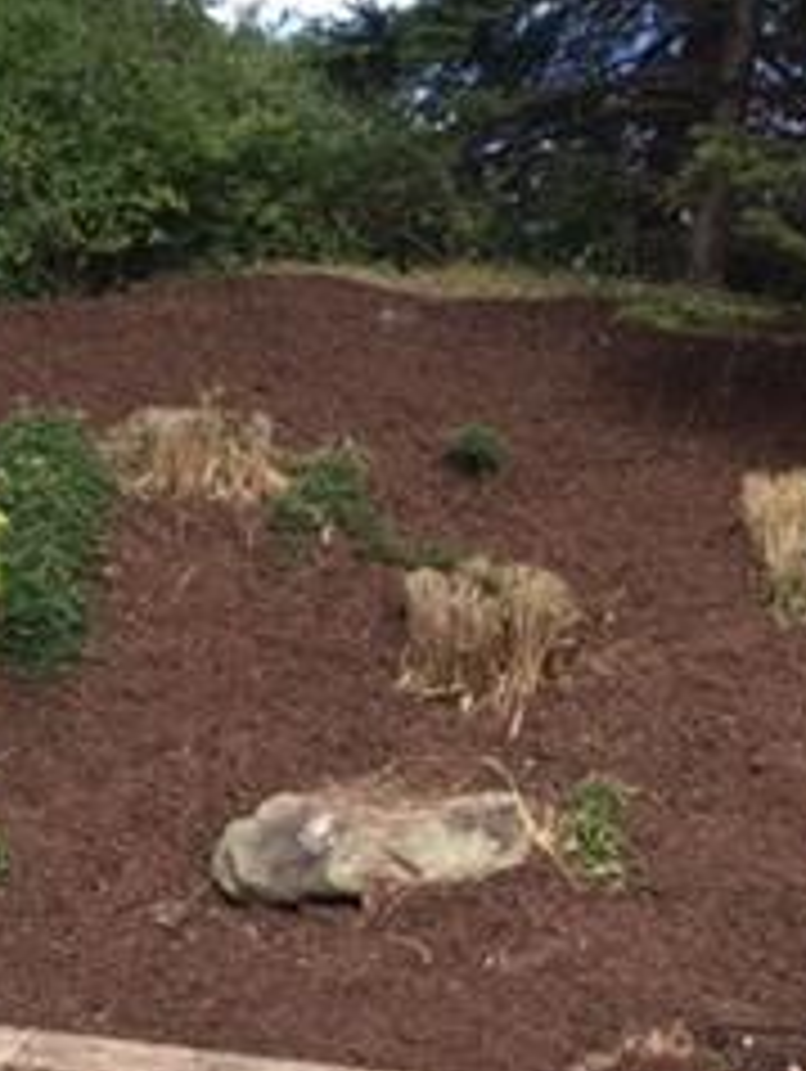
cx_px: 374
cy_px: 909
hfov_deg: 20.2
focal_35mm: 73
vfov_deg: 26.0
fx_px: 2262
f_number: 2.2
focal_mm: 4.15
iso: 25
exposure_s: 1/561
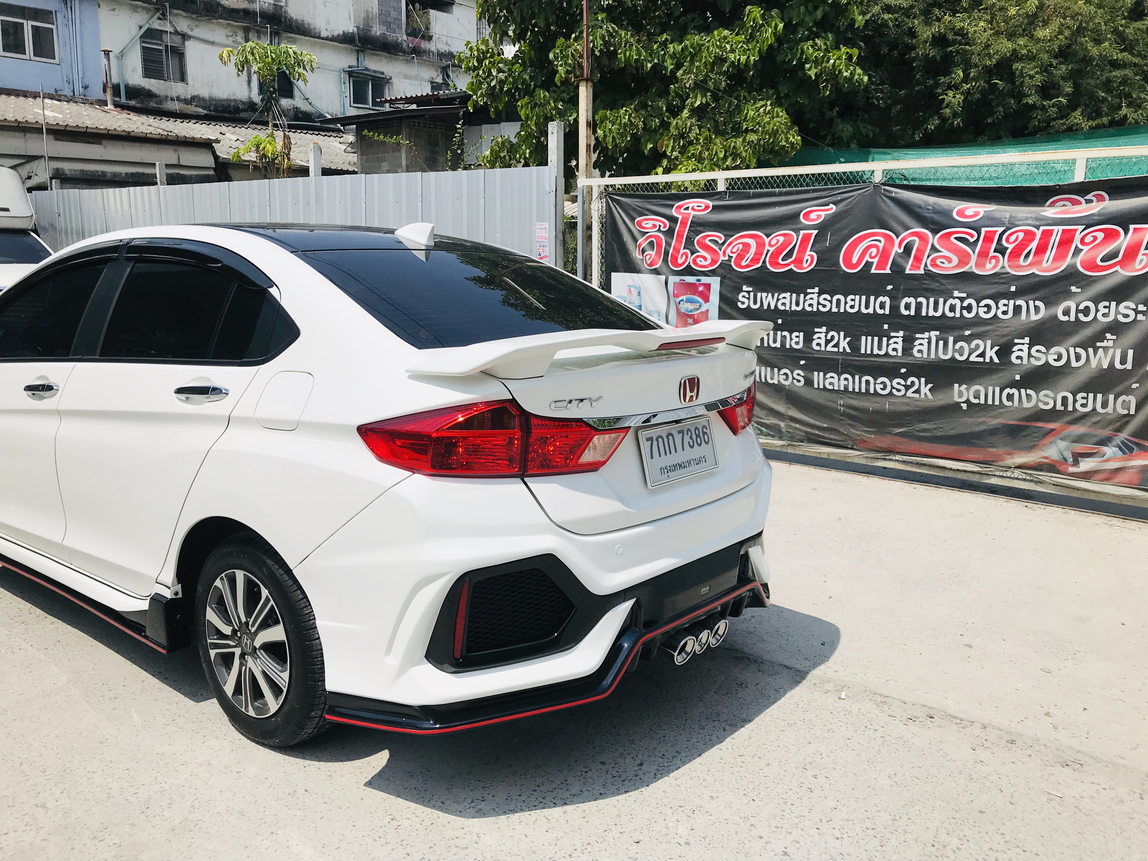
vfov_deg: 49.7
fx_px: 929
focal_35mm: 28
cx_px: 574
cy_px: 430
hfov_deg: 63.4
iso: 20
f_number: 1.8
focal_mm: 3.99
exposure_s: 1/5319
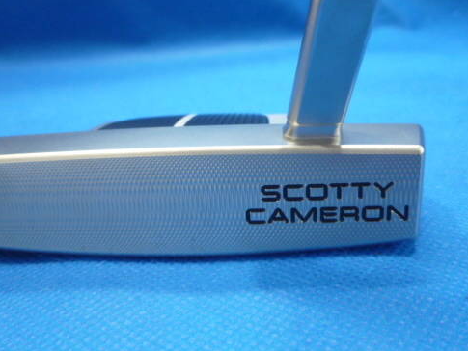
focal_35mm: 33
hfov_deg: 55.3
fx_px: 446
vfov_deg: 42.9
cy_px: 160
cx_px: 212
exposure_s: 1/30
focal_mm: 4.5
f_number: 2.8
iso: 320
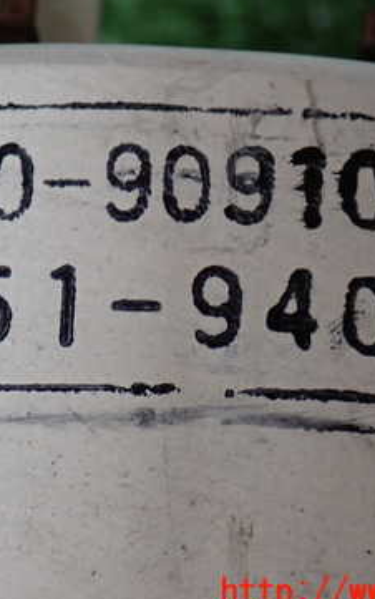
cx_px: 98
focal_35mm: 125
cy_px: 241
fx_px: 2042
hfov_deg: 10.5
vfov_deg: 16.7
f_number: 3.9
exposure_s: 1/60
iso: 250
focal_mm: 12.73
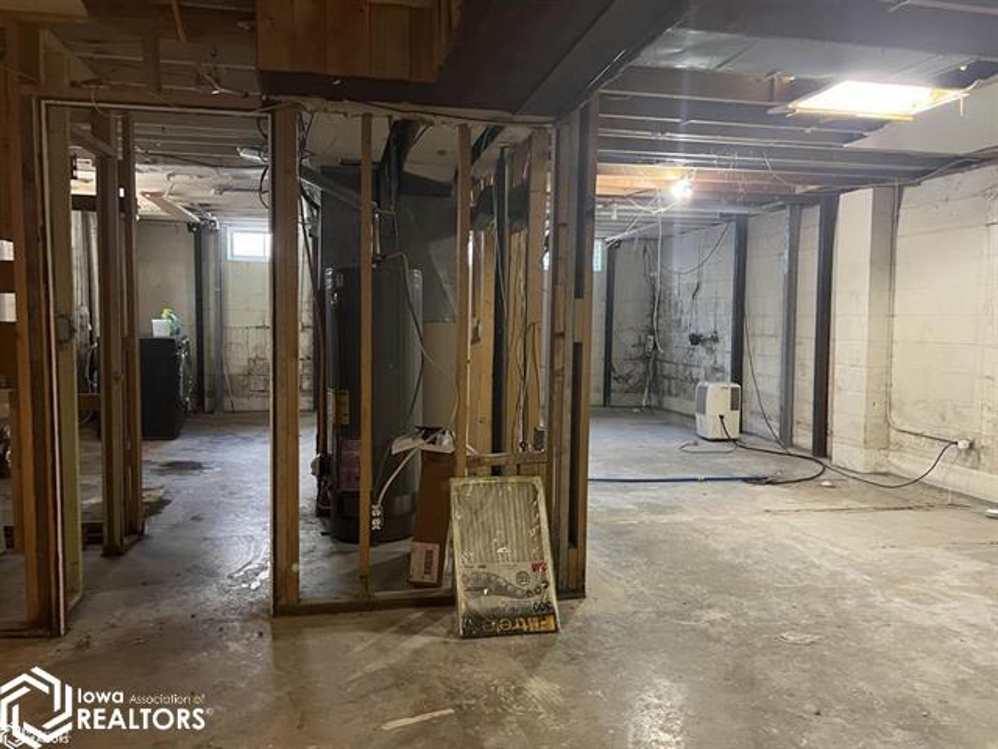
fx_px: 750
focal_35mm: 26
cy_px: 374
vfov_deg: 53.1
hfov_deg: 67.3
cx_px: 499
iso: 640
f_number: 1.5
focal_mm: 5.7
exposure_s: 1/40
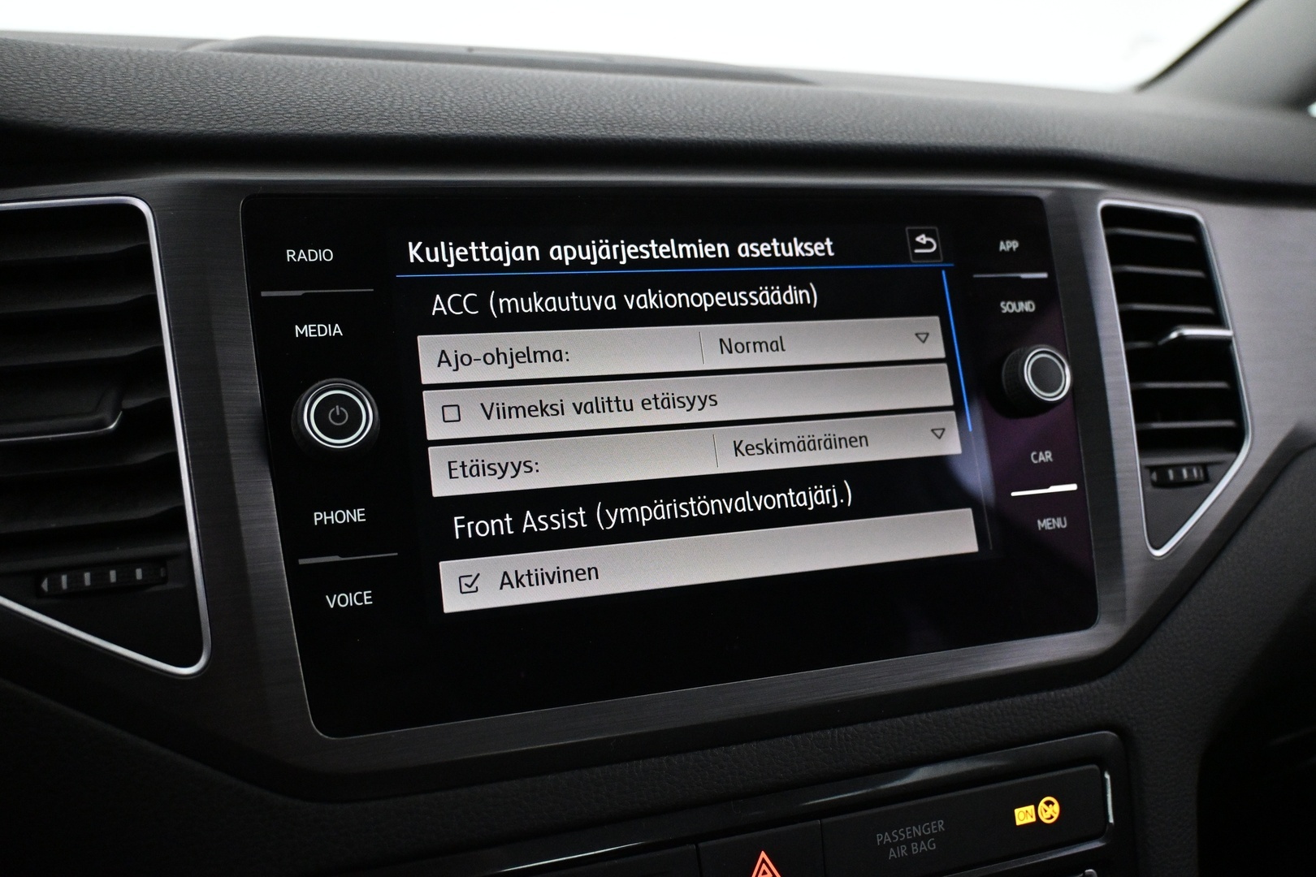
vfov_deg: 40.8
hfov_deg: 58.3
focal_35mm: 32
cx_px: 658
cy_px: 438
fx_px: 1179
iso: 4000
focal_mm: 21.5
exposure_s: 1/100
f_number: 4
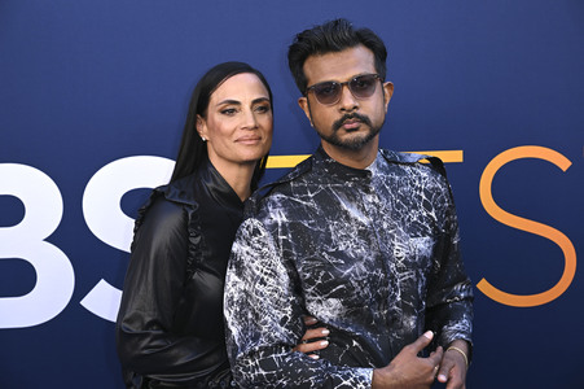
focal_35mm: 64
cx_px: 292
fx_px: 1037
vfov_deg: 21.2
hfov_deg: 31.4
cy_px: 194
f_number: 6.3
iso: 400
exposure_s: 1/200
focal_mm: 64
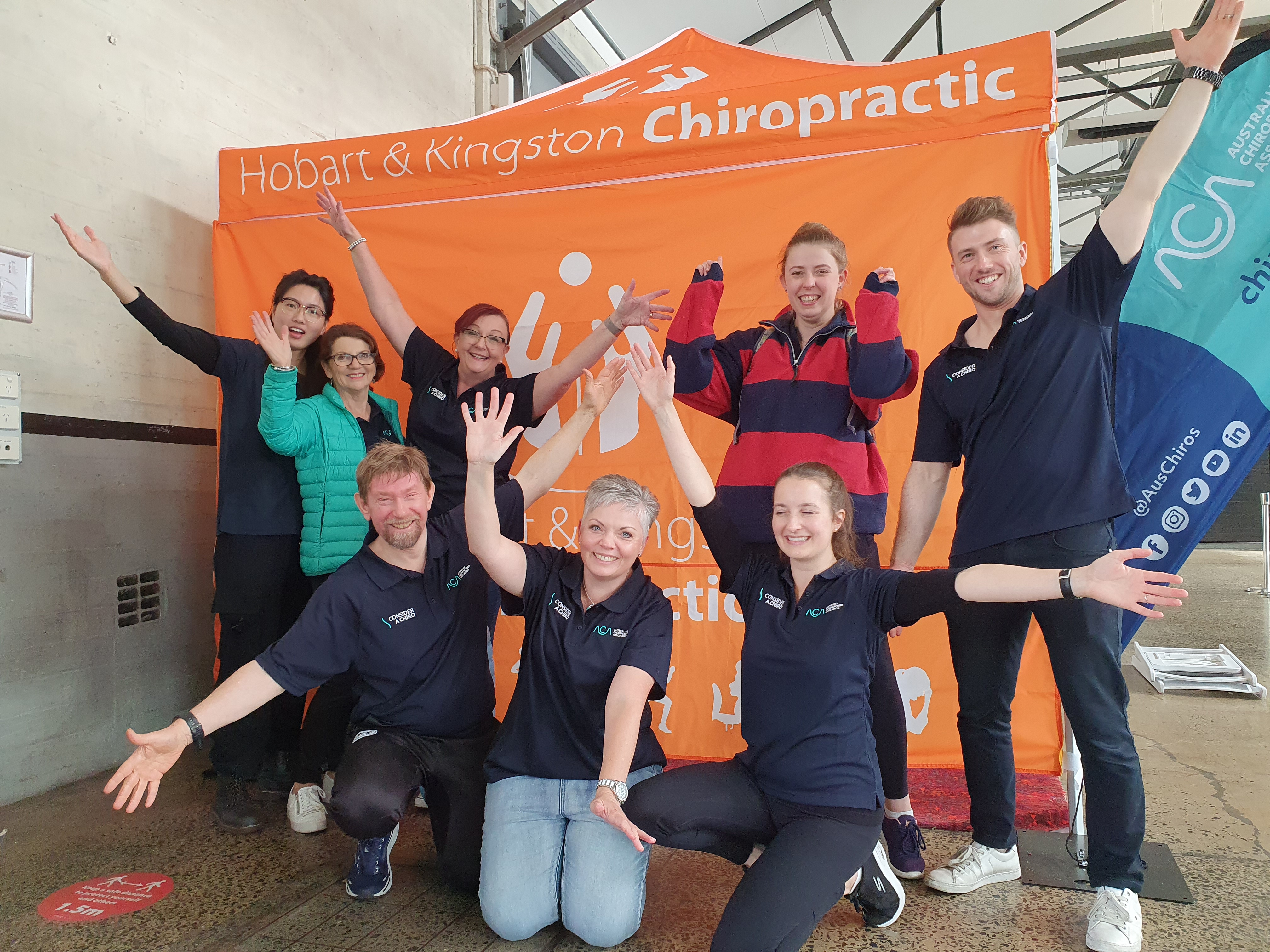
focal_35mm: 26
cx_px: 635
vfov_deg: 53.1
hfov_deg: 67.3
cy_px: 476
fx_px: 954
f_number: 2.4
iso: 160
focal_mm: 4.32
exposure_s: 1/100
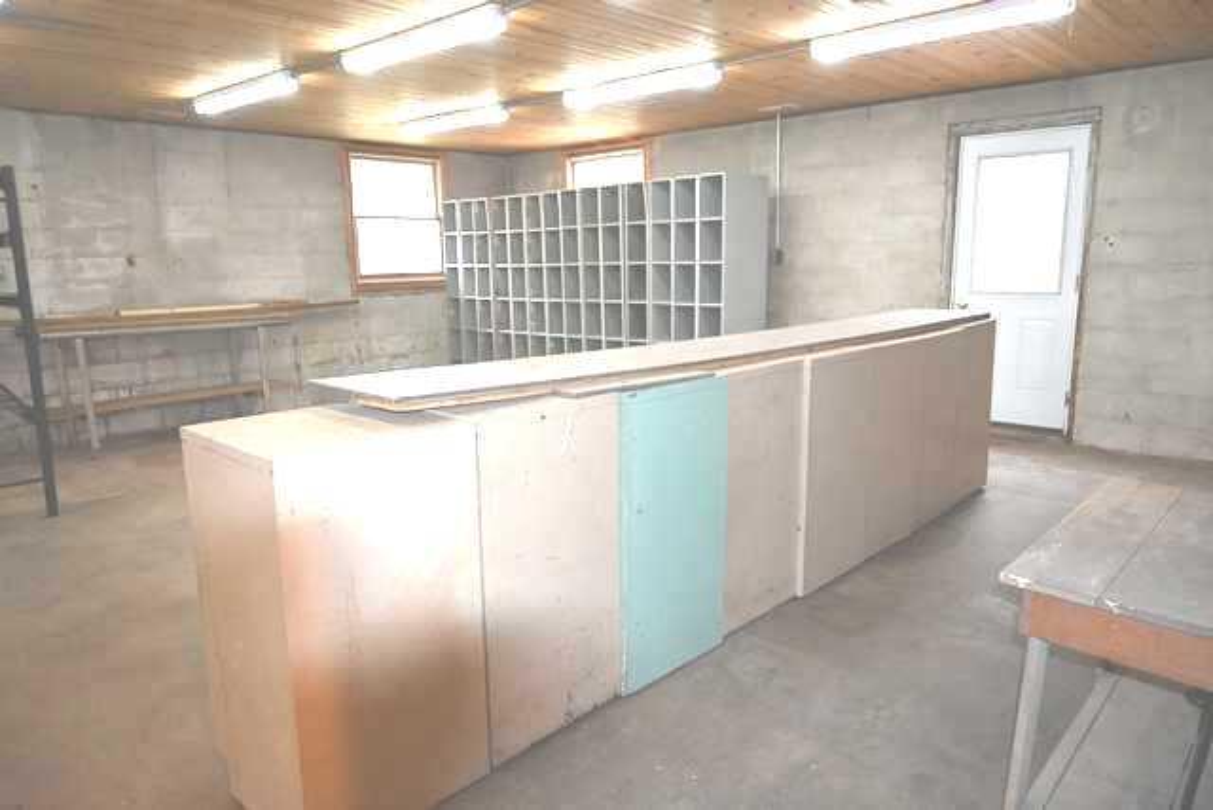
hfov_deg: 73.7
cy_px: 405
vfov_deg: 53.2
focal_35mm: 24
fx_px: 809
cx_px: 606
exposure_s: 1/60
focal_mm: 16
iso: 1600
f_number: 3.5
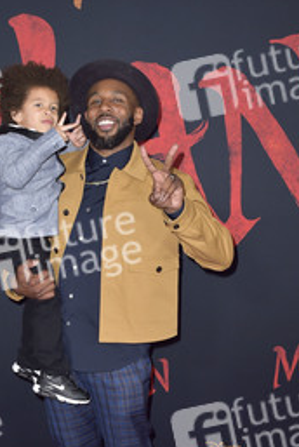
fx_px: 696
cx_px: 103
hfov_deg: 24.2
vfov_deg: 34.8
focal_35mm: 56
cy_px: 341
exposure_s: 1/250
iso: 400
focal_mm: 36
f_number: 7.1
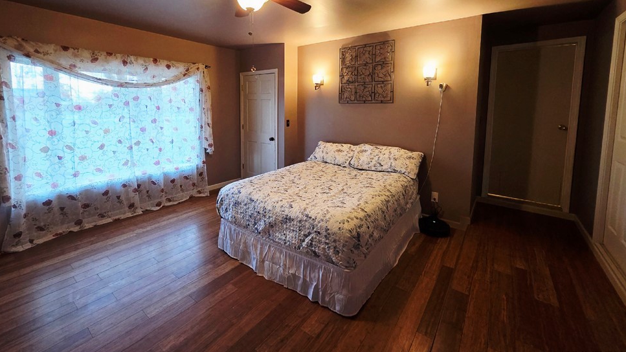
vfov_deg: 69.0
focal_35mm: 15
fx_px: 249
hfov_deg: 102.9
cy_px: 124
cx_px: 298
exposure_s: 1/60.2
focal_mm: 2.2
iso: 400
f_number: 1.9
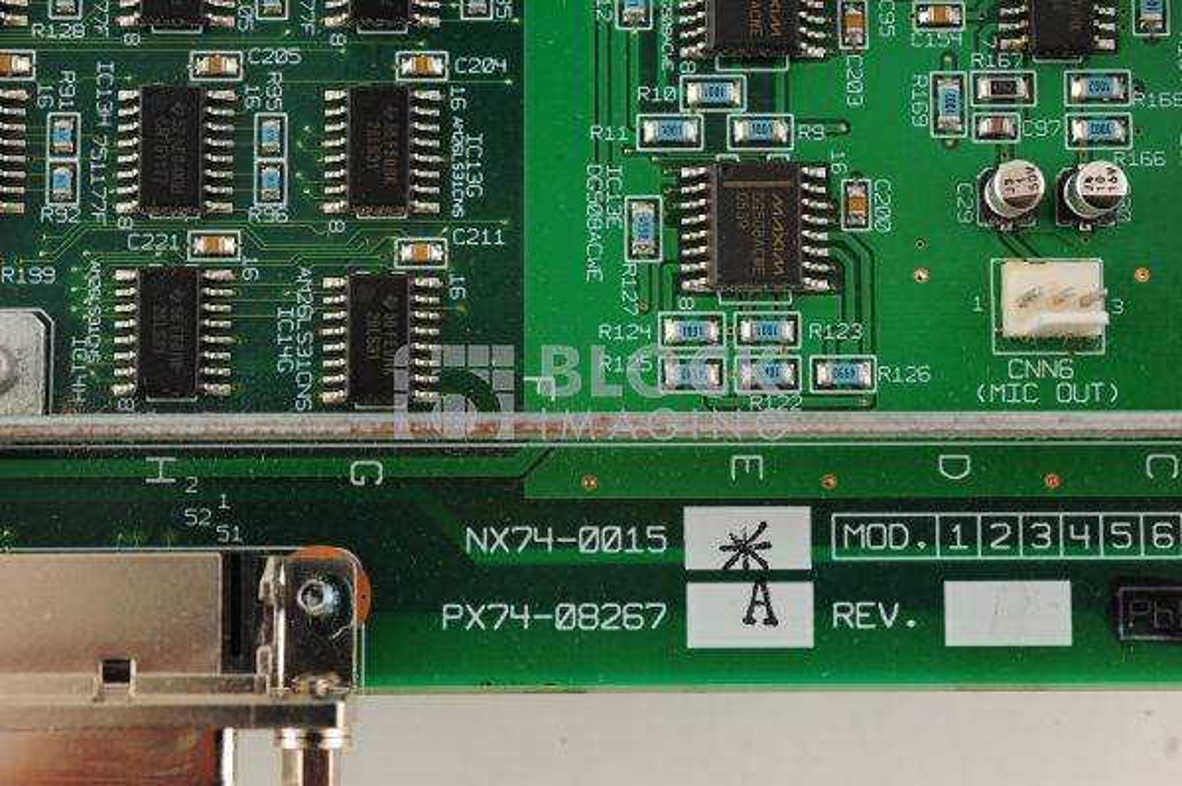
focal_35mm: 50
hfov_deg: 39.6
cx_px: 591
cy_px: 393
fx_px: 1640
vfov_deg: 26.9
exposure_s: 1/125
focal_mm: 50
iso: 1600
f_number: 11
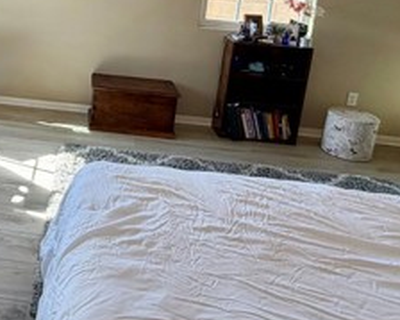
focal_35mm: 39
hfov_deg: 42.5
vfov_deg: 35.9
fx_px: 461
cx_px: 32
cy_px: 32
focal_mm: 2.22
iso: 125
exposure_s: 1/120
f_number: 2.2
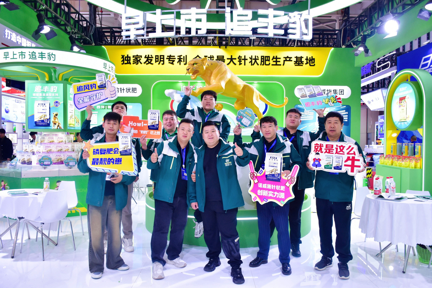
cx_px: 216
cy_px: 144
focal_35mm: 27
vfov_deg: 47.9
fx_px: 324
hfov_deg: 67.4
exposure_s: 1/160
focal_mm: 18
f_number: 5
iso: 640
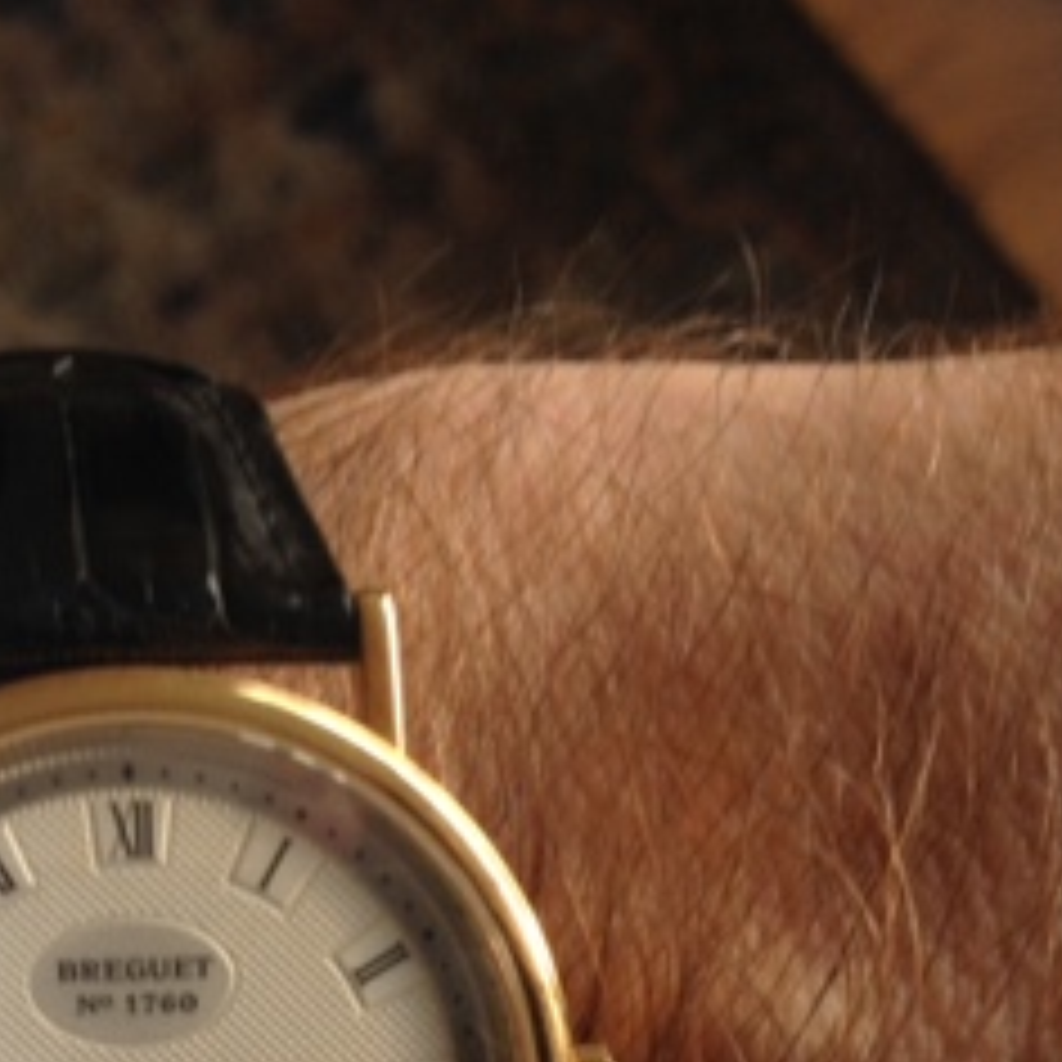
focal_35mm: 84
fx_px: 2916
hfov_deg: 20.6
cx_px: 338
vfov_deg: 20.0
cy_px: 1071
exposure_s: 1/60
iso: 50
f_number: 2.4
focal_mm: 4.28
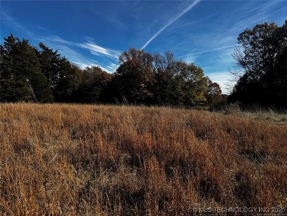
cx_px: 144
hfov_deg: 71.6
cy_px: 108
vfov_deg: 56.8
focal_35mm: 24
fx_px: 199
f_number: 1.78
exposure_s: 1/4310
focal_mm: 6.76
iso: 80
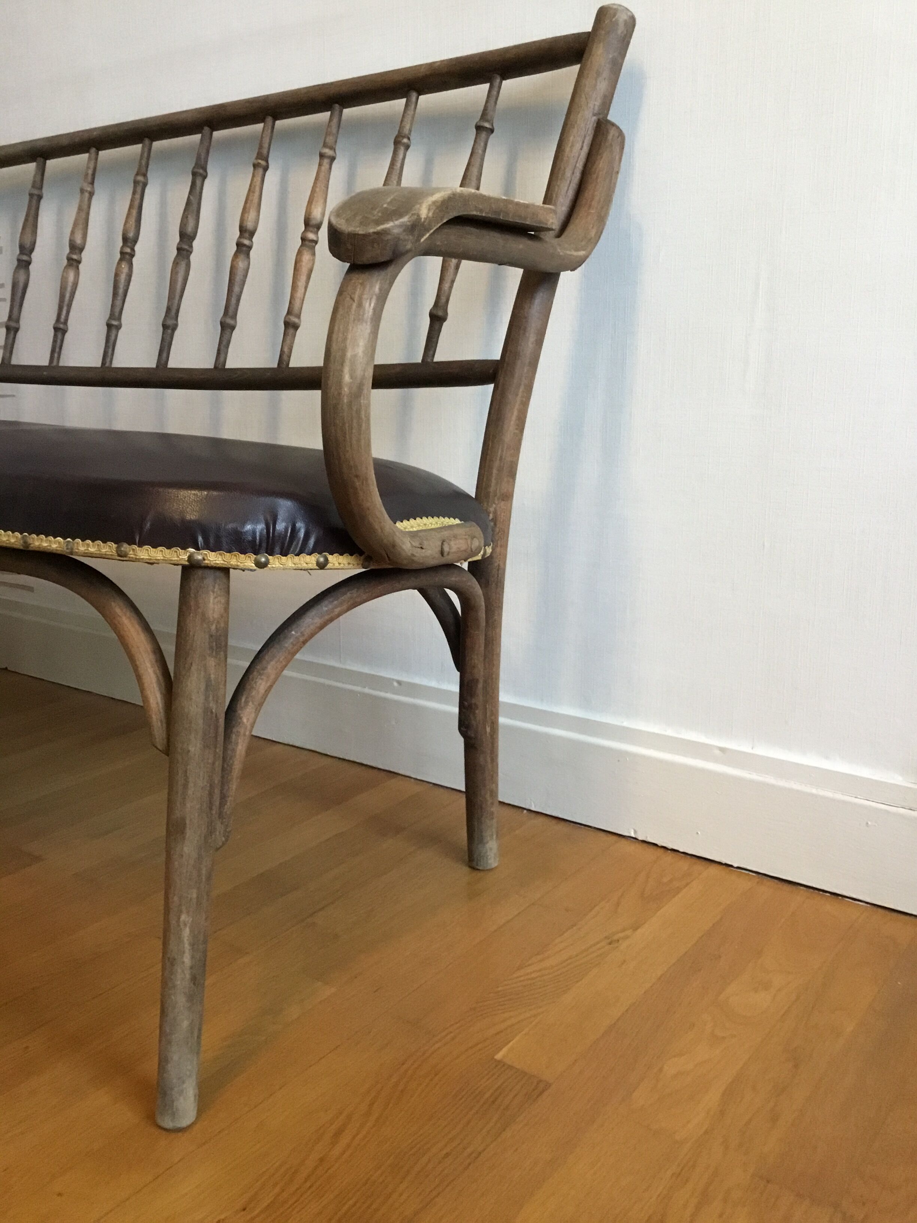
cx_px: 458
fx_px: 1095
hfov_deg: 45.4
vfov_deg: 58.4
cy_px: 612
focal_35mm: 31
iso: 250
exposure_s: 1/33
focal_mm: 3.3
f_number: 2.4
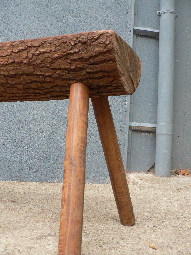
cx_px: 96
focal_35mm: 36
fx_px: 265
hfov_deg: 39.7
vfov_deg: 51.4
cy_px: 128
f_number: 2.8
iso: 80
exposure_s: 1/50
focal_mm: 6
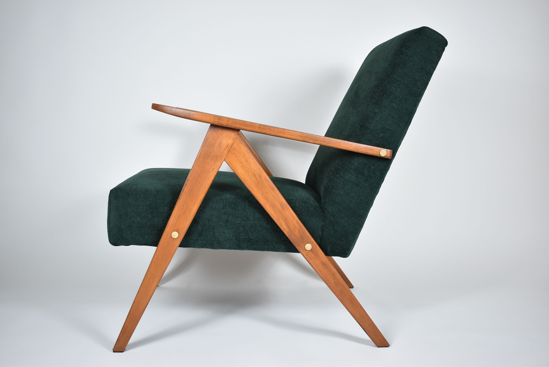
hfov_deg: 49.5
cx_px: 274
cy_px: 184
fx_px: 595
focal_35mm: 39
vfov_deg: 34.3
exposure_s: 1/125
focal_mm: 26
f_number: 4
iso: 1000
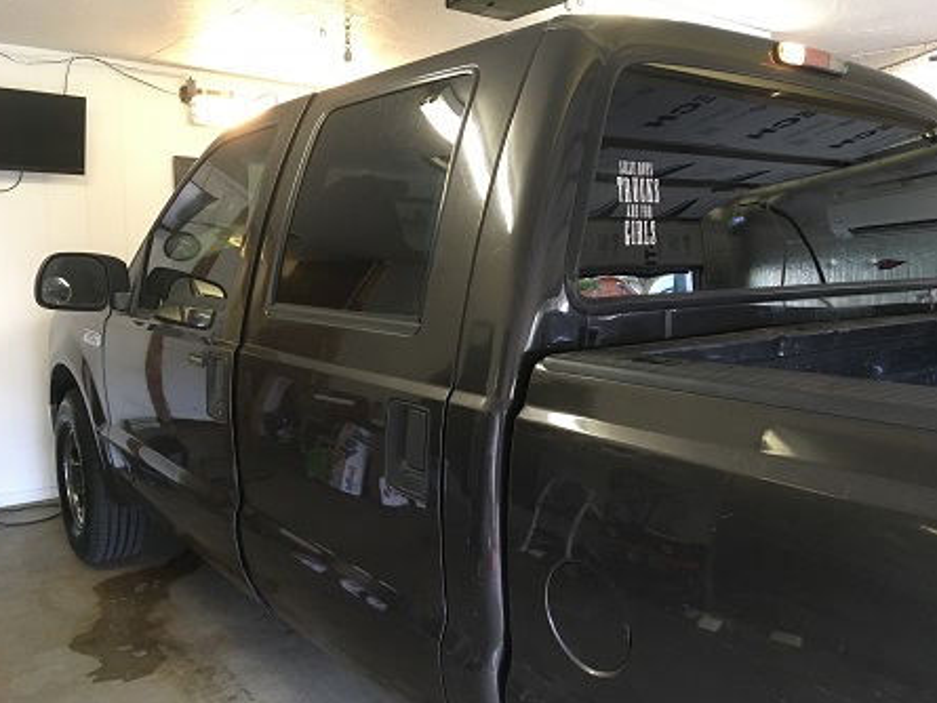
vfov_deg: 46.8
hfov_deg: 59.9
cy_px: 361
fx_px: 812
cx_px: 459
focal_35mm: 30
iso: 160
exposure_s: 1/30
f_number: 2.2
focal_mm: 4.15
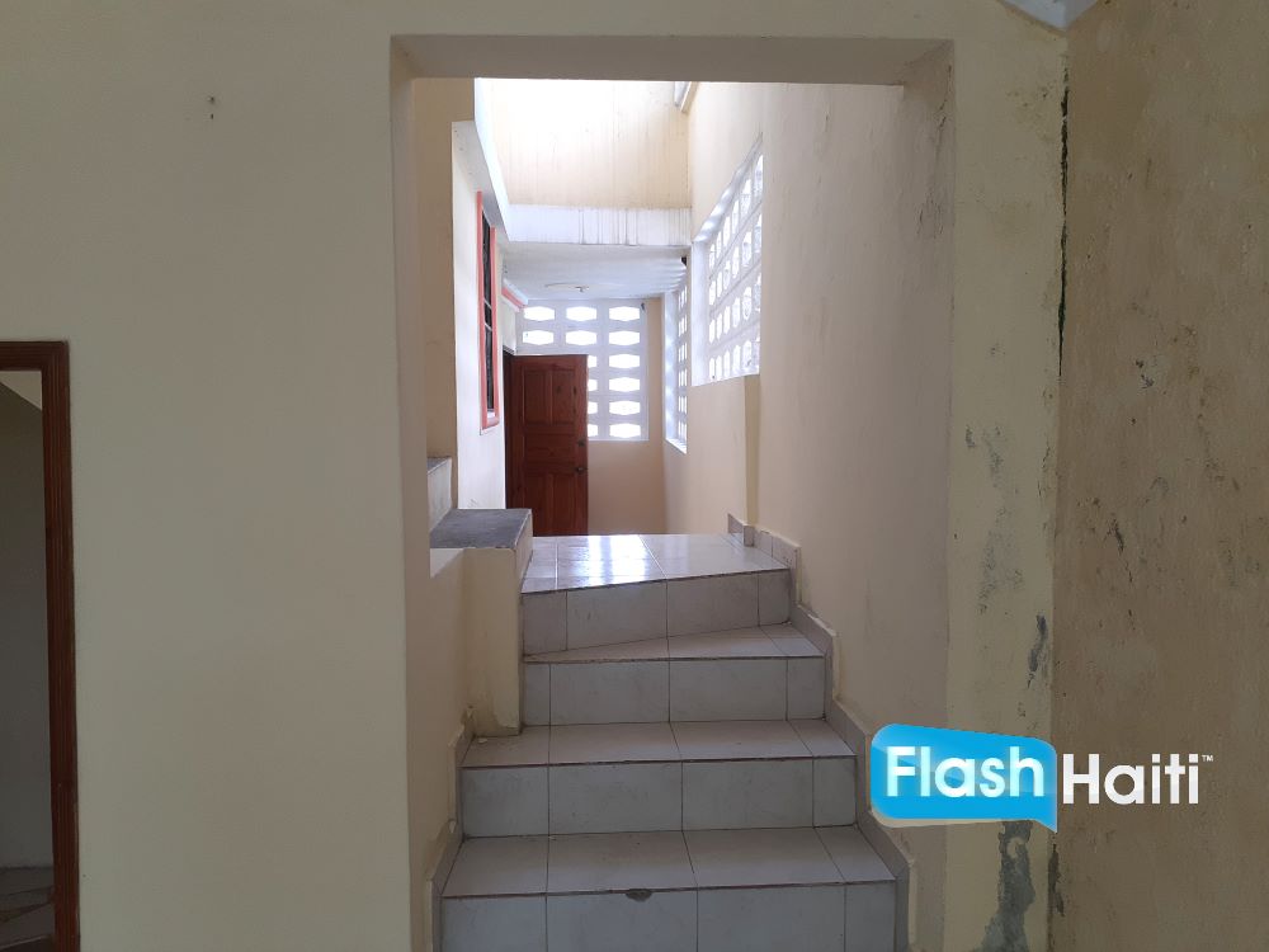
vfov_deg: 51.4
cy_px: 476
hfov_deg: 65.3
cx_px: 634
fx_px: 990
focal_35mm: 27
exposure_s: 1/60
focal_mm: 3.6
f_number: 1.9
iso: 40
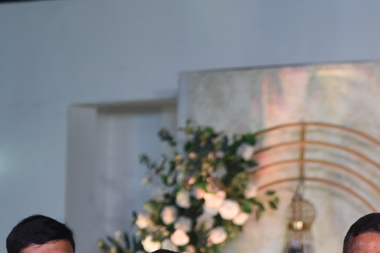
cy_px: 539
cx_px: 374
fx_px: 3178
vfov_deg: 4.5
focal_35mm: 301
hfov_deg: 6.8
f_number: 3.5
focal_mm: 70
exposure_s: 1/400
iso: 1250
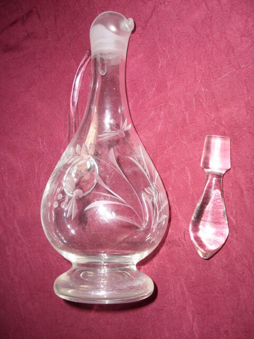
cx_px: 127
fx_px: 342
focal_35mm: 35
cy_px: 170
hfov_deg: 40.7
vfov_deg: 52.6
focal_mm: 6.3
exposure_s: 1/45
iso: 200
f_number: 3.2
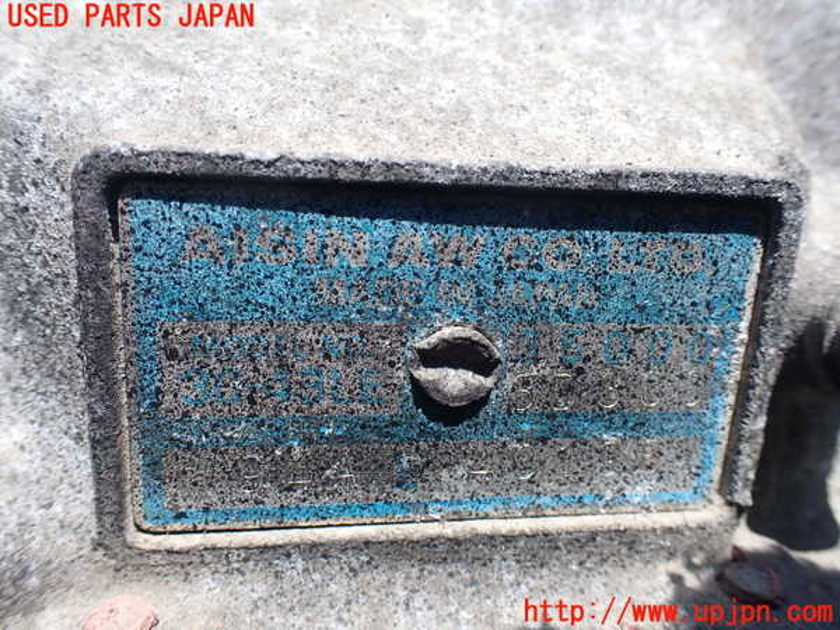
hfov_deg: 60.0
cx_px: 420
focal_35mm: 30
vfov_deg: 46.8
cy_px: 315
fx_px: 728
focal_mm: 5.4
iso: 100
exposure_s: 1/500
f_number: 3.2
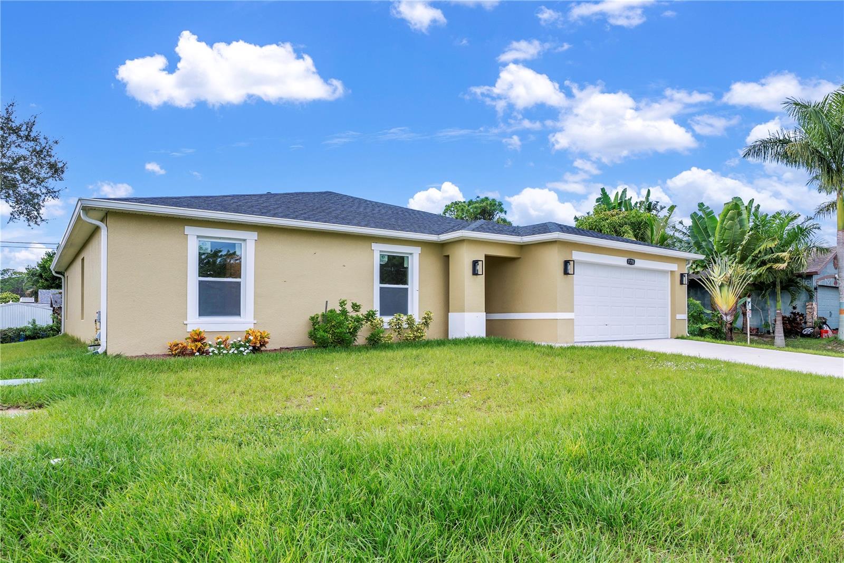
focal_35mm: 16
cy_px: 282
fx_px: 375
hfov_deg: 96.7
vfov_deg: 73.7
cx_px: 422
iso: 100
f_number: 8
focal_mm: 16
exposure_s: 1/125
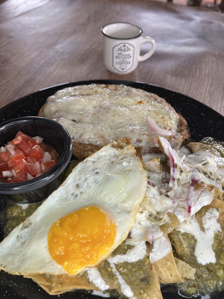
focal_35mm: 26
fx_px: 224
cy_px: 150
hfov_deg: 53.1
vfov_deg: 67.3
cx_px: 112
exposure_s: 1/121
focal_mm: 5.1
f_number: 1.6
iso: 100
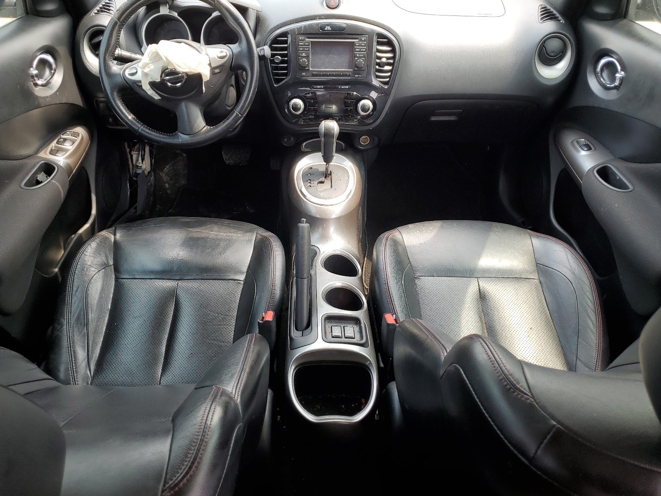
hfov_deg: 65.3
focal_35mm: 27
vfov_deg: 51.4
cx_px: 323
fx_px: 516
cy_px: 240
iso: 50
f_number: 1.5
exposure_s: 1/244
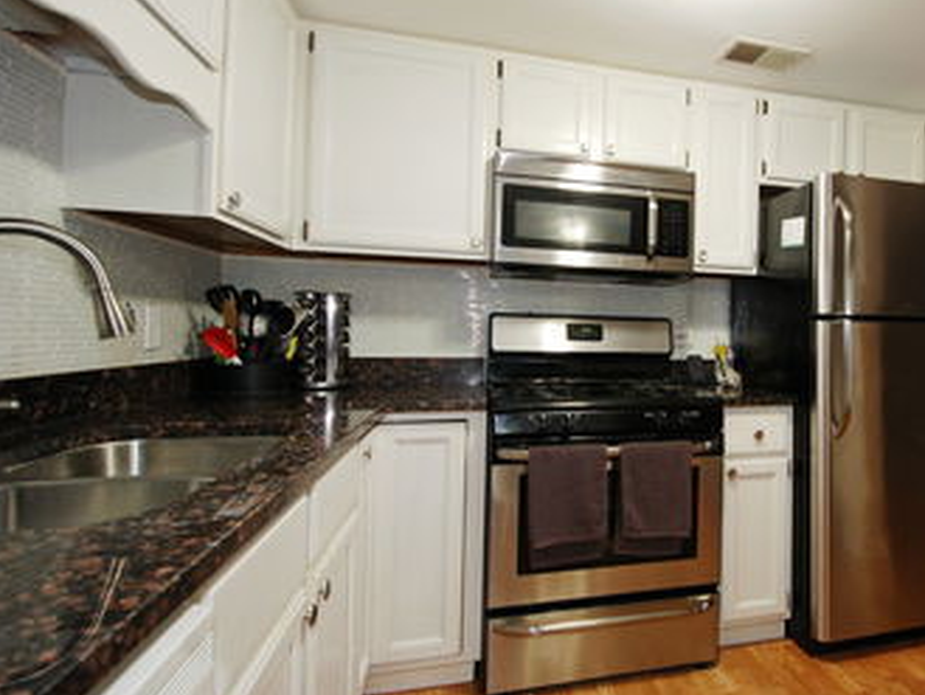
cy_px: 322
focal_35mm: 21
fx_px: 561
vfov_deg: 63.4
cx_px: 664
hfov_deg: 74.7
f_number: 4
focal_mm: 10
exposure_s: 1/15
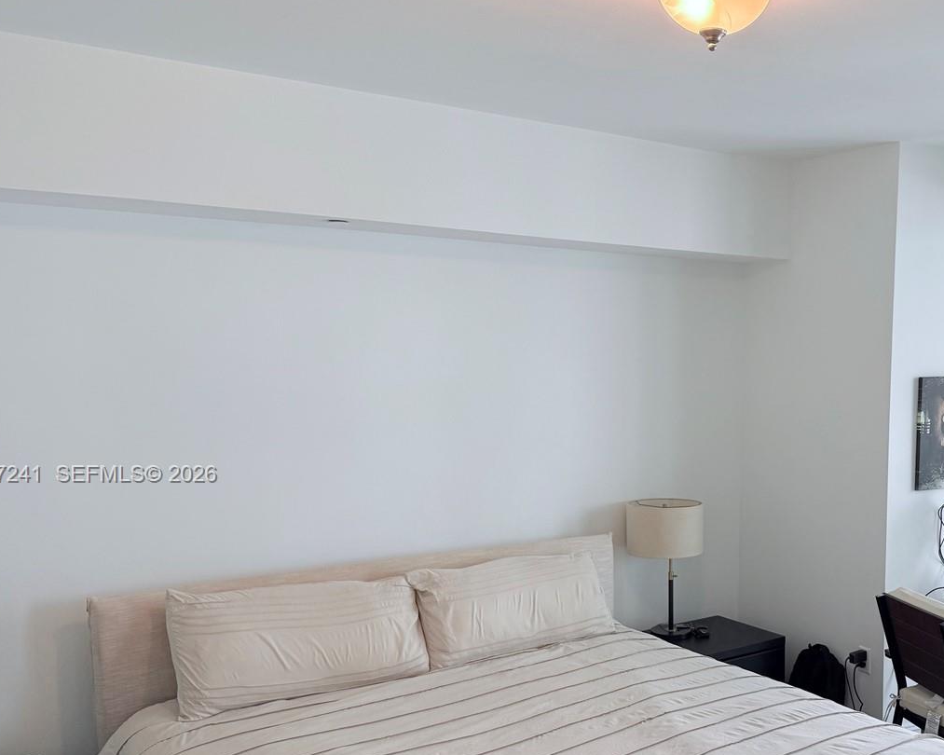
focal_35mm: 37
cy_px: 475
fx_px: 1034
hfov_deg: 47.8
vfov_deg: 39.8
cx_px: 672
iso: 100
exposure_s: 1/282
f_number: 1.78
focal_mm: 6.76
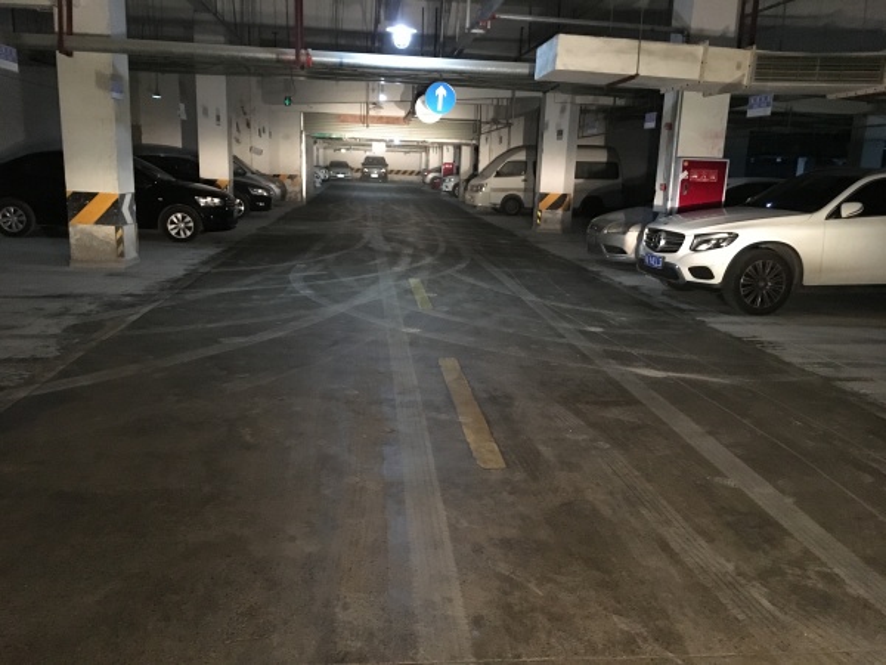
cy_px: 332
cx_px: 443
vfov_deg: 48.2
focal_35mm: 29
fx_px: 742
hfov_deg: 61.7
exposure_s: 1/17
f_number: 2.2
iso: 640
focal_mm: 4.15
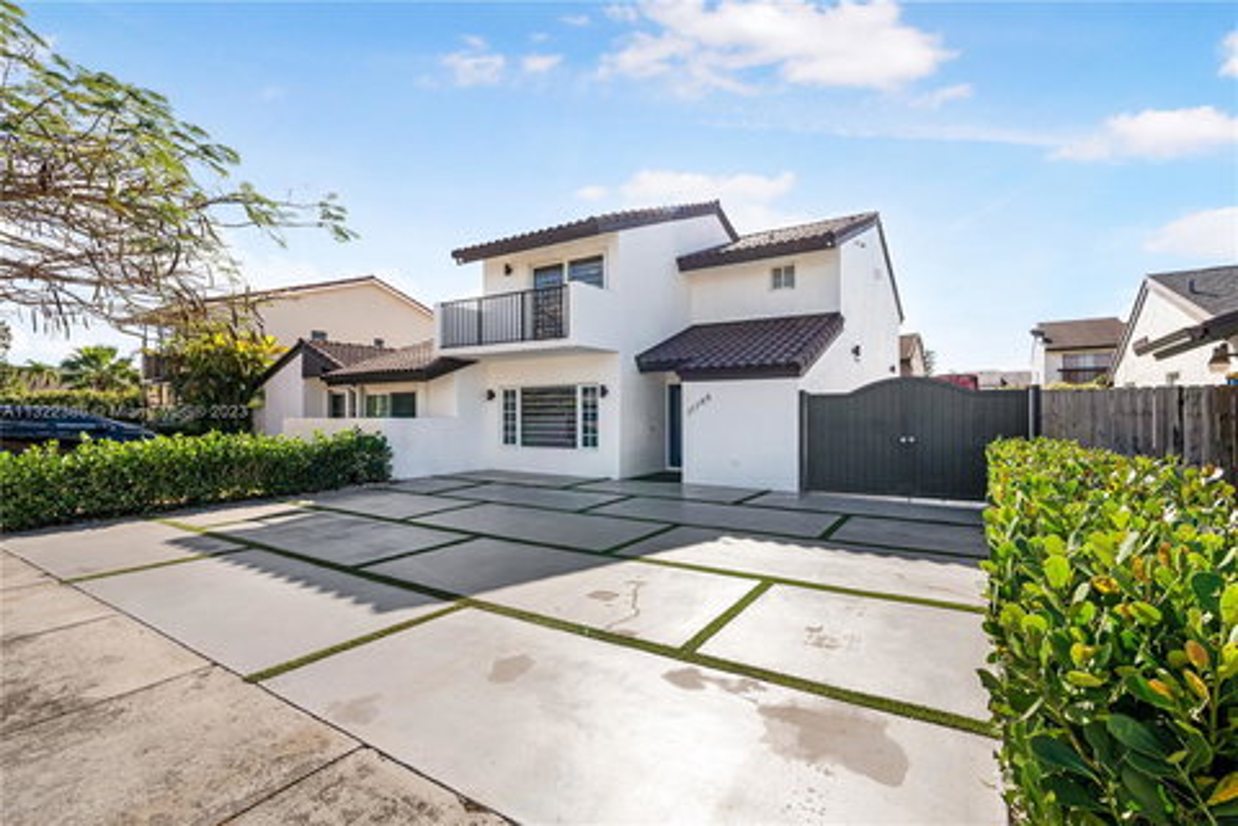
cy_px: 413
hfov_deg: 96.7
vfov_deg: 73.7
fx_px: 550
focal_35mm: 16
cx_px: 619
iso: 50
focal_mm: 16
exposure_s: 1/60
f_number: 11
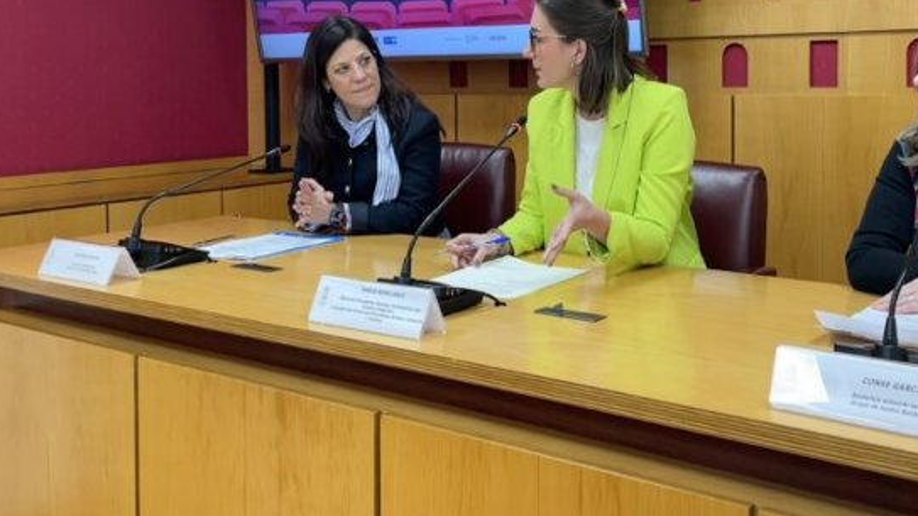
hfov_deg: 54.8
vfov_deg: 32.0
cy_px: 108
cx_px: 558
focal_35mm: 36
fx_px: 876
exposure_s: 1/50
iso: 80
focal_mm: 4.2
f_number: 1.6
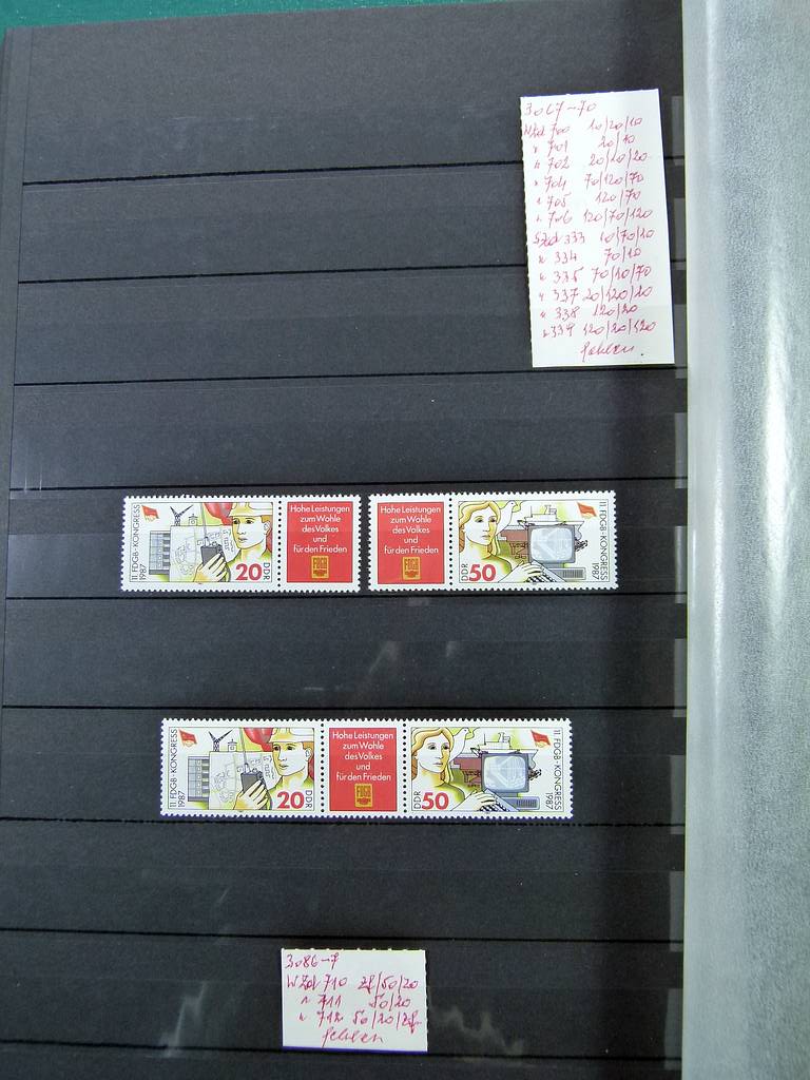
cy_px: 540
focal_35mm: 34
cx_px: 405
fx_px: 1061
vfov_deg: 54.0
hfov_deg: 41.8
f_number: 3
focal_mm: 6.2
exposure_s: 1/60
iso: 200
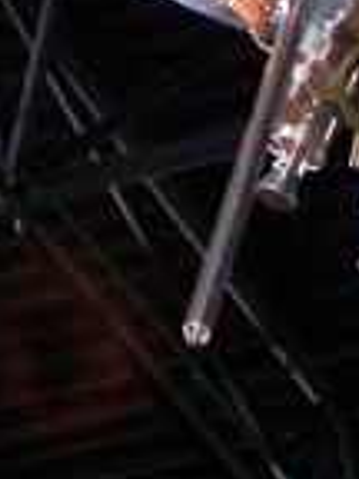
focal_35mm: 403
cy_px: -233
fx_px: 5573
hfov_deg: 3.7
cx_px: 512
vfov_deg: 4.9
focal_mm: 20.1
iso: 160
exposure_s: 1/40
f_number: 3.2
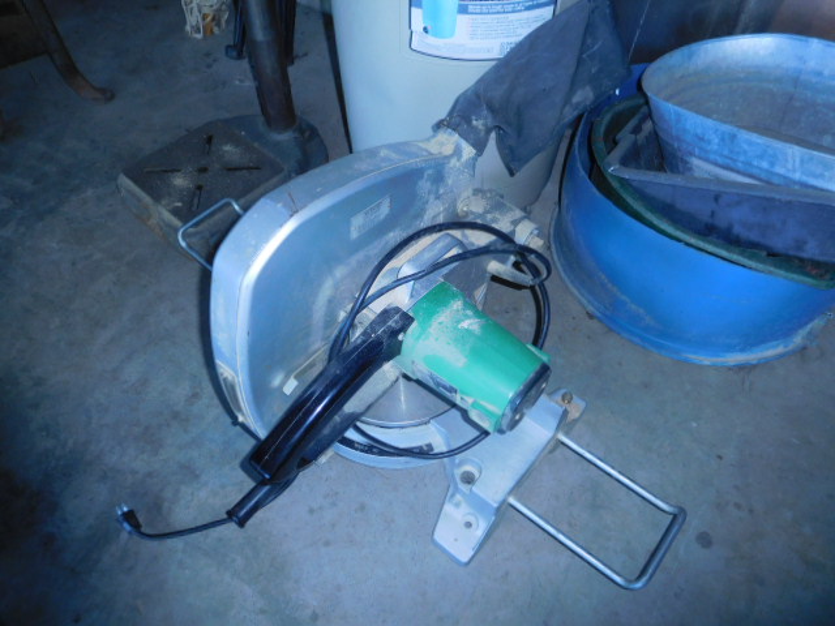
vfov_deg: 54.9
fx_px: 603
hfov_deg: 69.4
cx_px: 418
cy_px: 313
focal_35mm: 25
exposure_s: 1/30
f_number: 3.4
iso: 200
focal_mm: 4.5
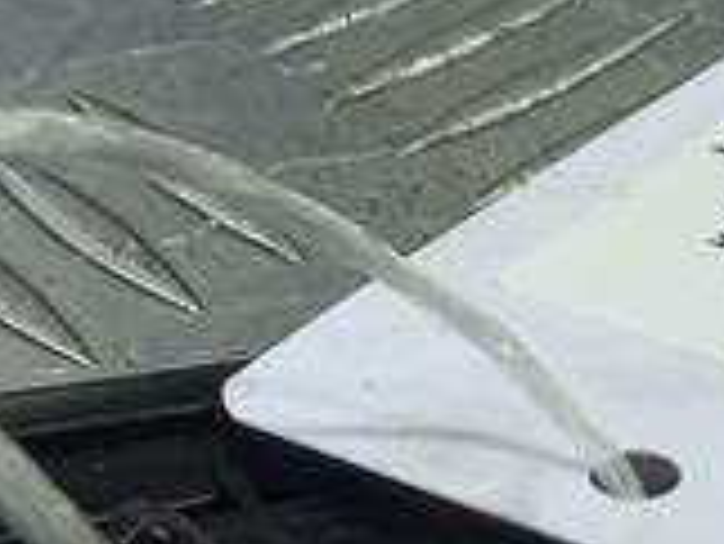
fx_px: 3328
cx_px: 787
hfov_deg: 12.2
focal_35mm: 159
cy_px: 625
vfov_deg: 9.2
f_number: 1.8
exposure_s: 1/50
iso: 50
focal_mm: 4.6
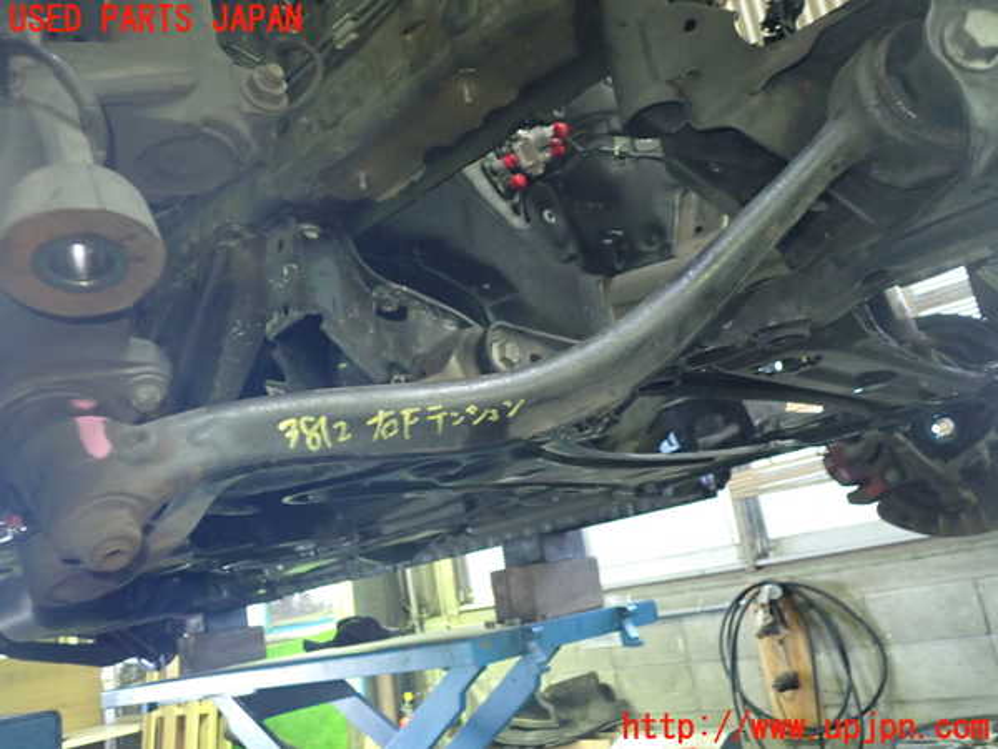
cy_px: 374
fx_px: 865
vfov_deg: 46.8
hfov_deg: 60.0
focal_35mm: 30
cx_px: 499
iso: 800
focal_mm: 5.4
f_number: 2.3
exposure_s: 1/25
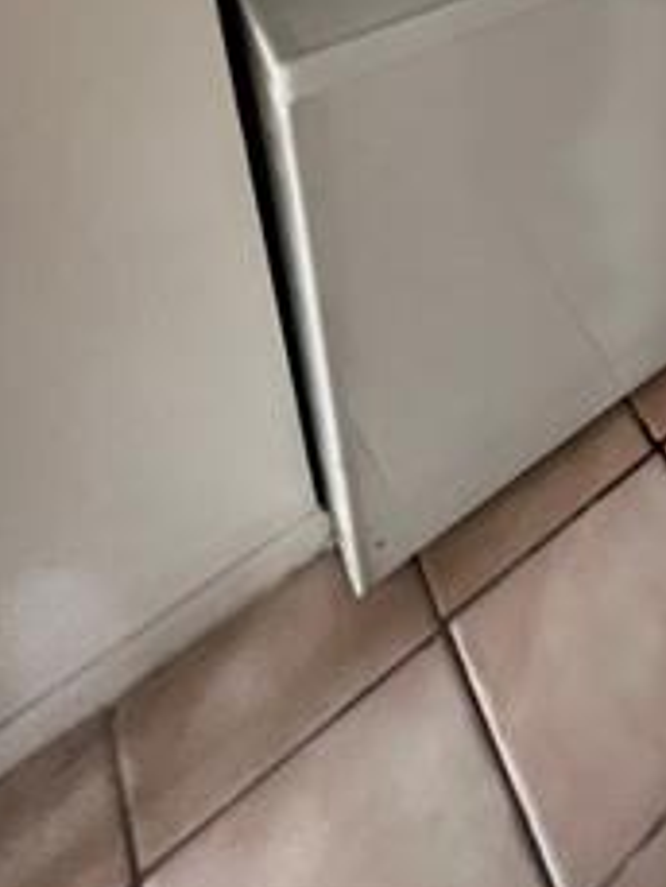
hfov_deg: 33.0
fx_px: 871
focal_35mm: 34
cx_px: 829
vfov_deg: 36.6
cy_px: -248
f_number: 1.8
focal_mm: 1.57
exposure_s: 1/60
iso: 500
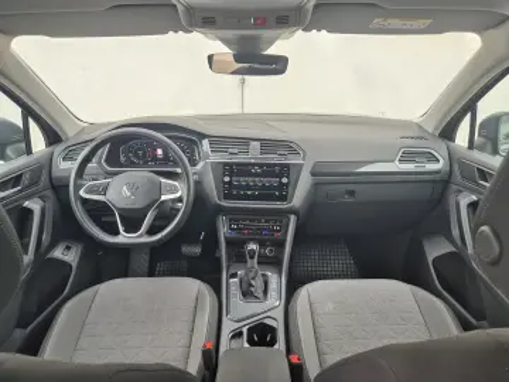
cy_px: 191
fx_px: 338
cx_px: 254
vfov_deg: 58.9
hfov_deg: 73.9
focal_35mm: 23
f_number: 1.8
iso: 200
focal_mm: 5.4
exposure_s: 1/180
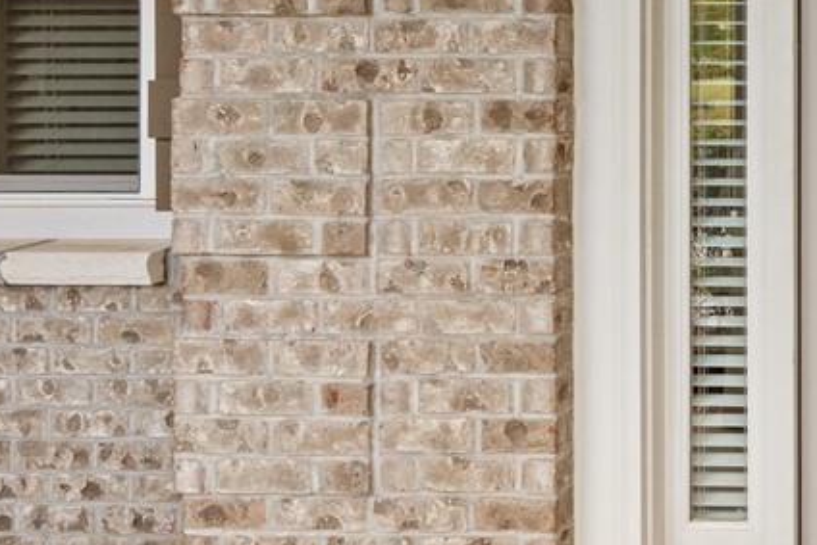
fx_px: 931
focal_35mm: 41
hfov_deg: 35.3
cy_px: 91
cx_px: 1019
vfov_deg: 31.6
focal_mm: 16
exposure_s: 1/200
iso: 1250
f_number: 6.3
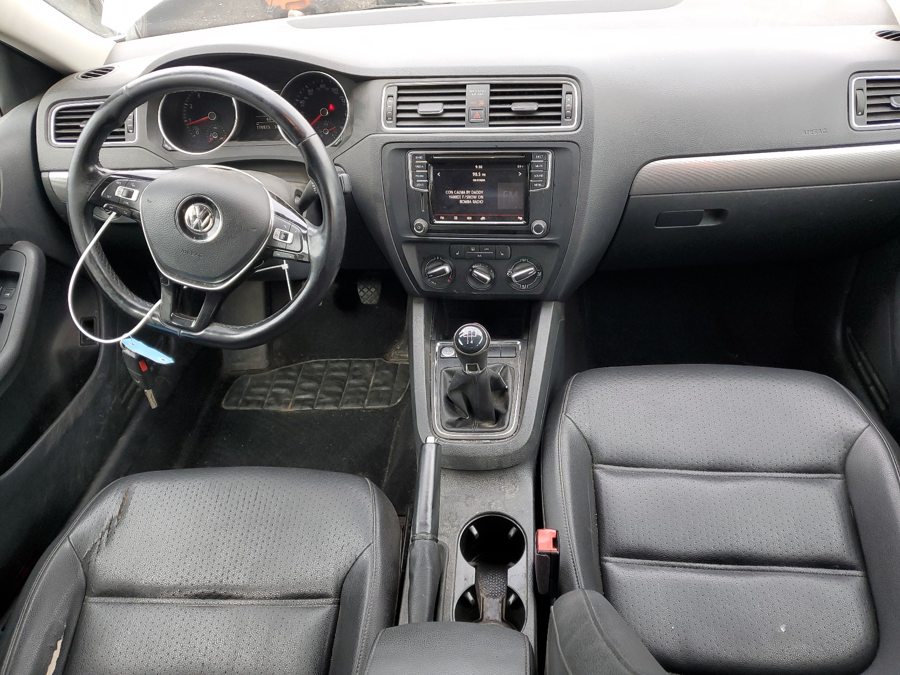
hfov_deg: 67.3
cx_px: 450
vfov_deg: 53.1
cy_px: 338
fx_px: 676
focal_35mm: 26
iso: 60
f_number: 1.5
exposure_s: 1/120
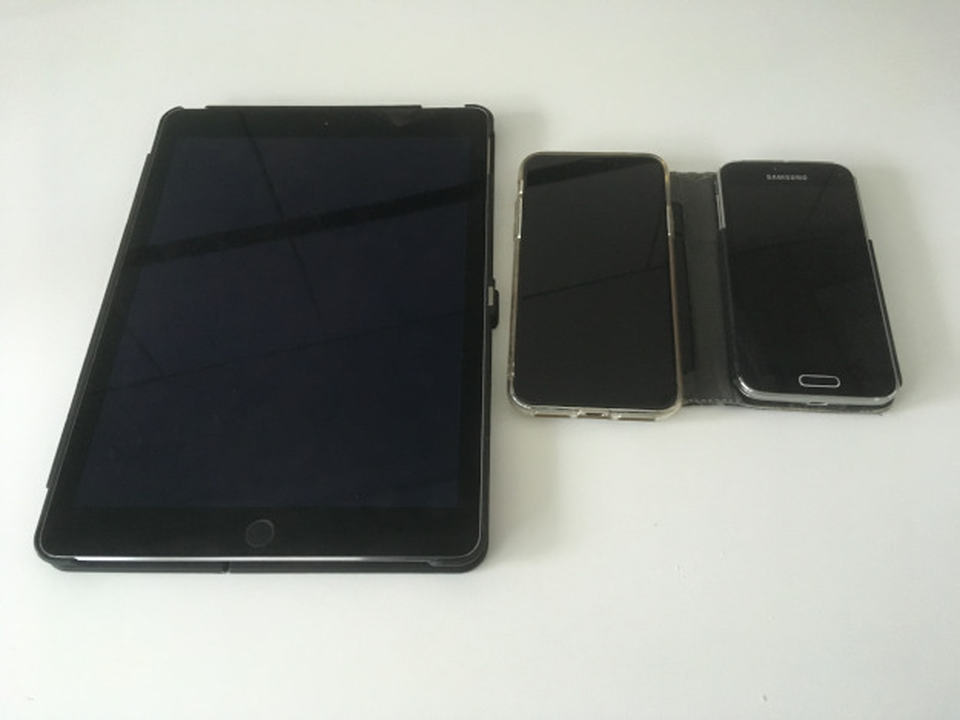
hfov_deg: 61.7
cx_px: 480
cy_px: 360
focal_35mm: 29
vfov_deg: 48.2
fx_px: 804
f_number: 2.2
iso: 200
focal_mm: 4.15
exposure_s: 1/17
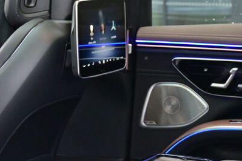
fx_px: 848
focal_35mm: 126
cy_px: 126
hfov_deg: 16.2
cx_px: 62
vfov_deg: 10.8
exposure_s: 1/60
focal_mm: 35
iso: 1000
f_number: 5.3
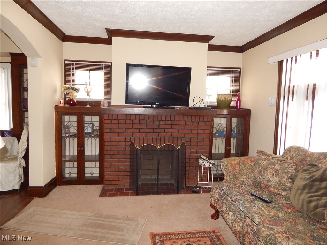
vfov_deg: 58.9
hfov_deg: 73.9
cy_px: 122
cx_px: 164
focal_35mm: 23
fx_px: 217
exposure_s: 1/30
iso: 220
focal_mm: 4
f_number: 3
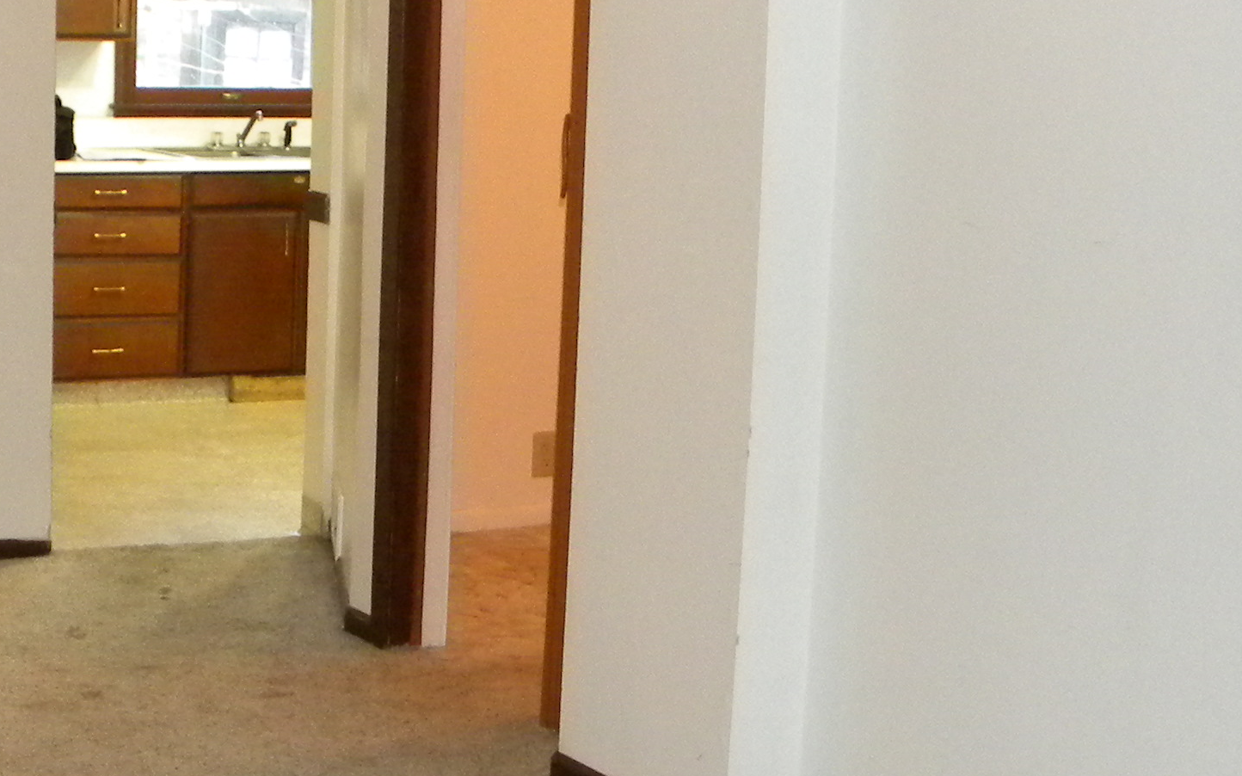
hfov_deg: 26.4
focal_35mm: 75
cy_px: 327
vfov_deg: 17.4
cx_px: 70
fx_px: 2538
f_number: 3.5
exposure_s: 1/26
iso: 400
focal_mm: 5
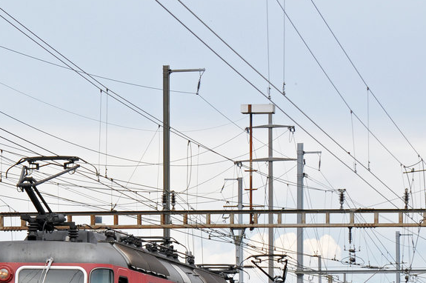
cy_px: 267
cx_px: 97
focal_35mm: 219
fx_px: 2589
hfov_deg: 9.4
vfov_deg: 6.2
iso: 320
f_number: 7.1
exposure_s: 1/1000
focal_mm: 70
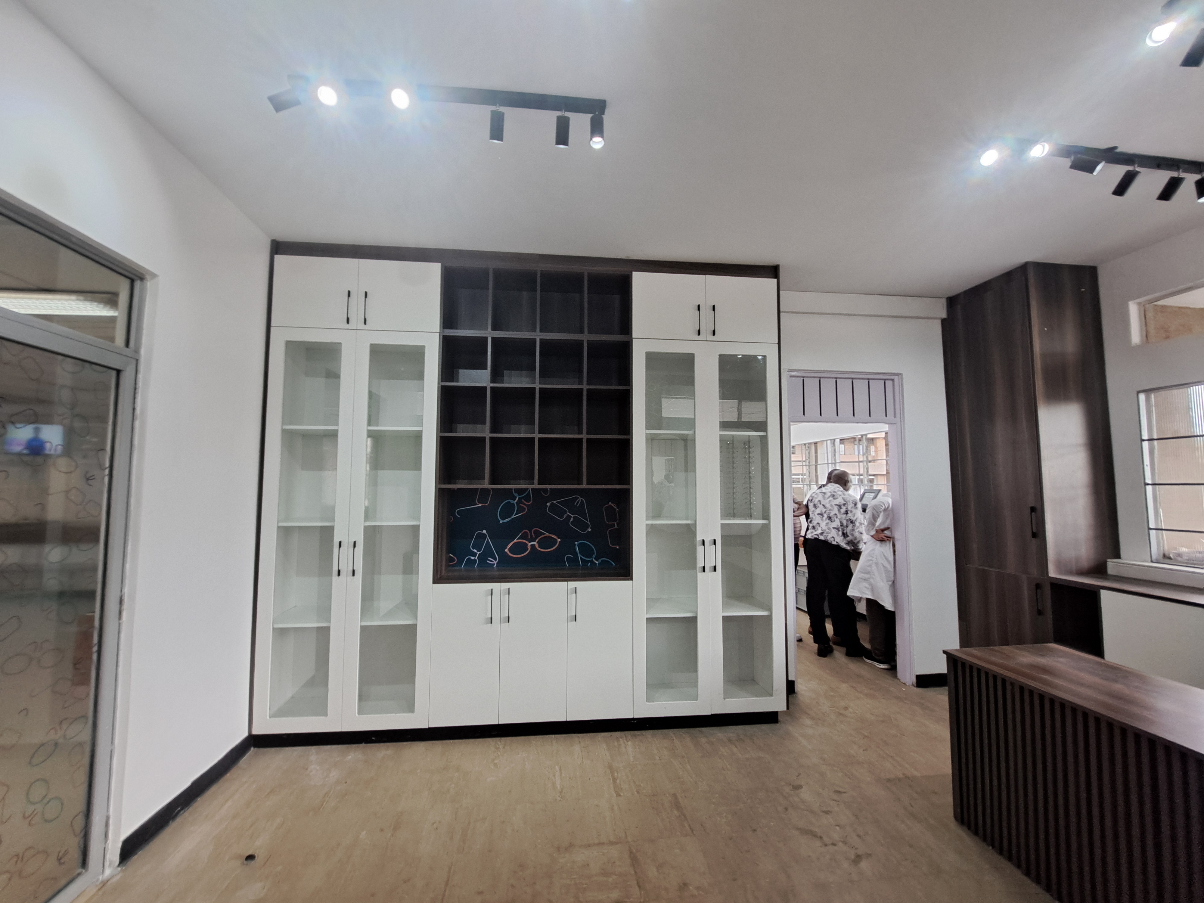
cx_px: 602
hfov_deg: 106.2
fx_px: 452
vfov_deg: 89.9
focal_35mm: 13
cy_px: 452
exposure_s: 1/50
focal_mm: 1.74
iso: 160
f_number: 2.2
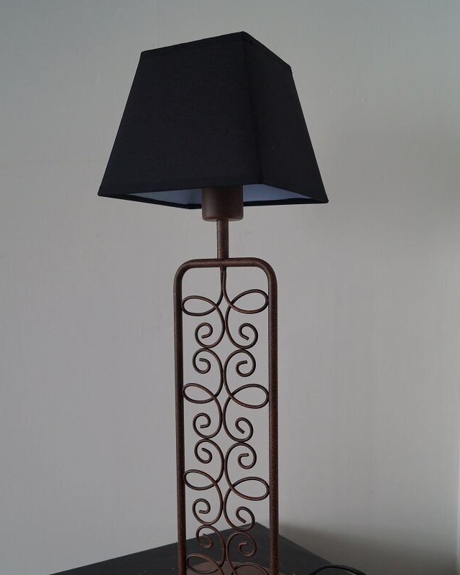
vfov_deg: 47.7
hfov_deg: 39.2
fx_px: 647
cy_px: 338
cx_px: 231
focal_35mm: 38
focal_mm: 22
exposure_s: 1/60
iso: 200
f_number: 4
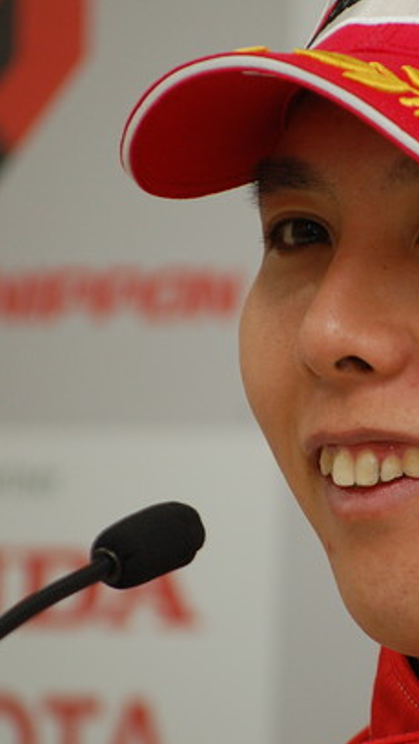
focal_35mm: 500
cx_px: 432
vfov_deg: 4.3
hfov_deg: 2.4
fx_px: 9859
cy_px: 365
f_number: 5.6
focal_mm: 180
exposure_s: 1/60
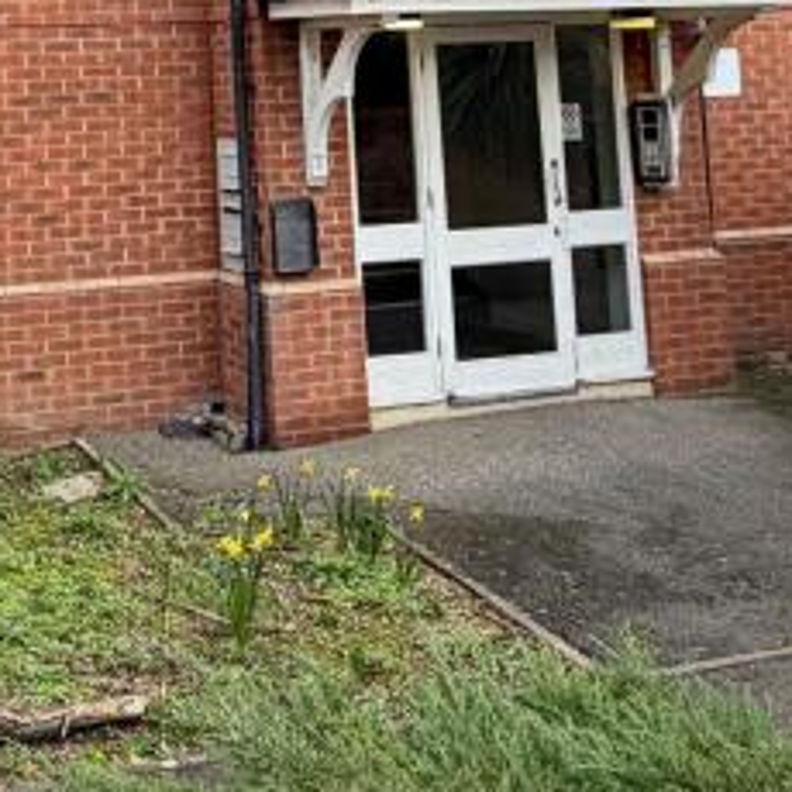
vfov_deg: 28.5
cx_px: 38
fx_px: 1424
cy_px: -62
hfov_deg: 29.4
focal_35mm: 55
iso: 50
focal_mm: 2.22
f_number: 2.2
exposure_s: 1/336
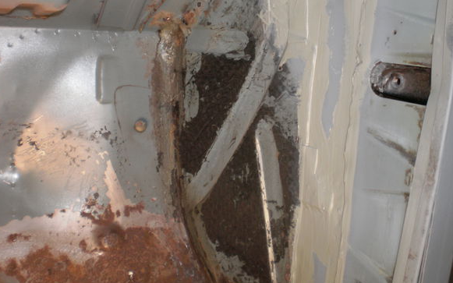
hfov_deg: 47.2
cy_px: 118
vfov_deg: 30.5
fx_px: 518
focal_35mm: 42
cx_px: 217
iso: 125
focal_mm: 6.3
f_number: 3.1
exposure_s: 1/30
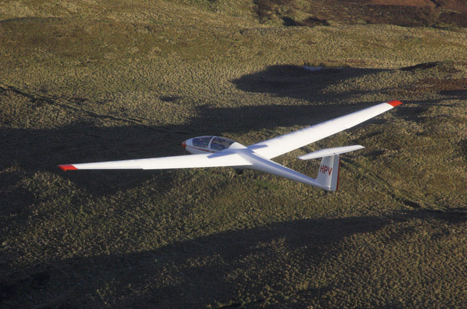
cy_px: 154
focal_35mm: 300
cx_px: 234
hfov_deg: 6.9
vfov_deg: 4.6
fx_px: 3882
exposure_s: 1/500
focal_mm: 200
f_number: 5.6
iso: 1600
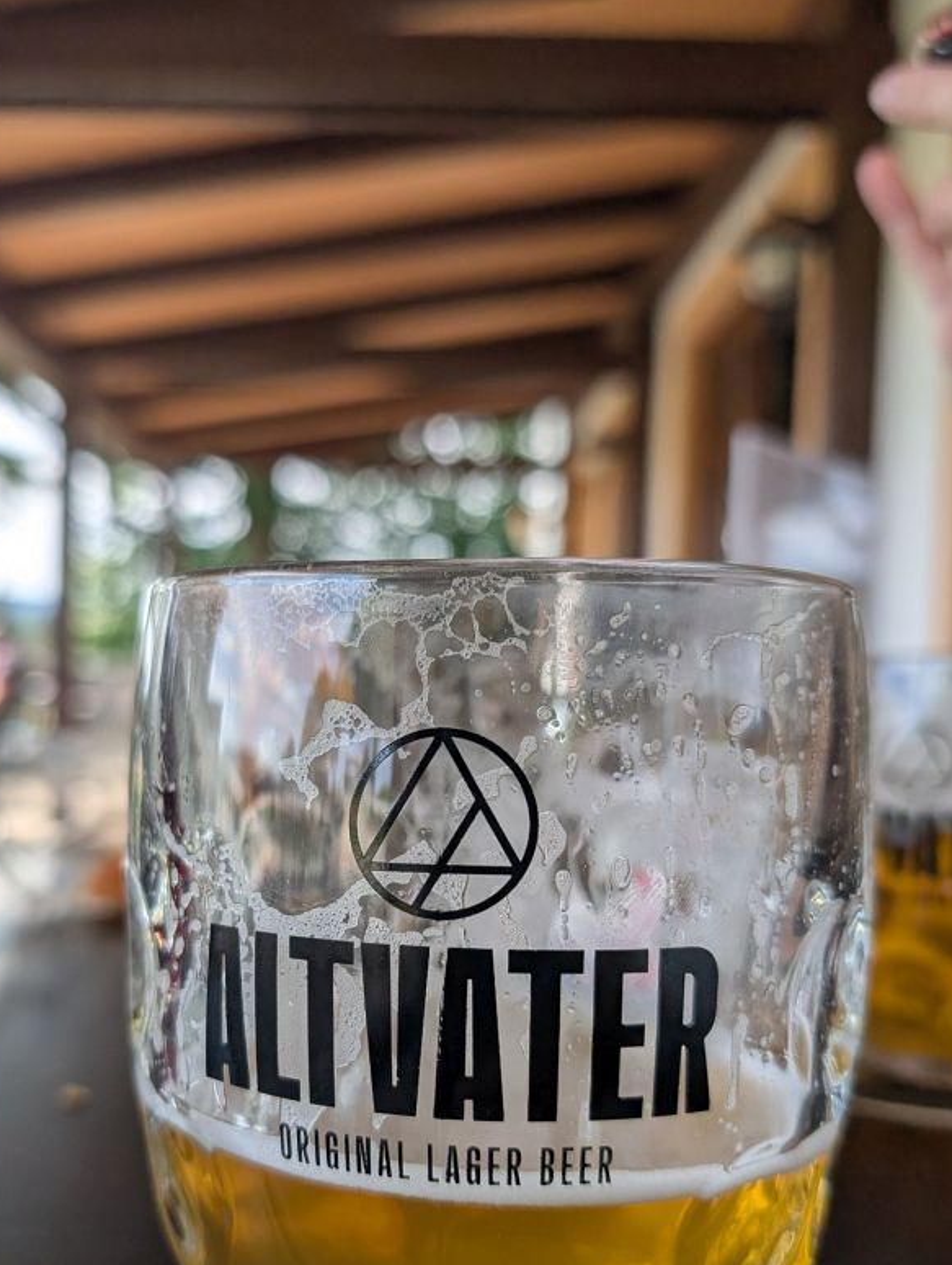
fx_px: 1134
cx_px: 355
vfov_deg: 57.8
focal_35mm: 31
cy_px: 762
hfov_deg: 45.2
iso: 20
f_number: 1.68
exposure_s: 1/406
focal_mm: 6.9
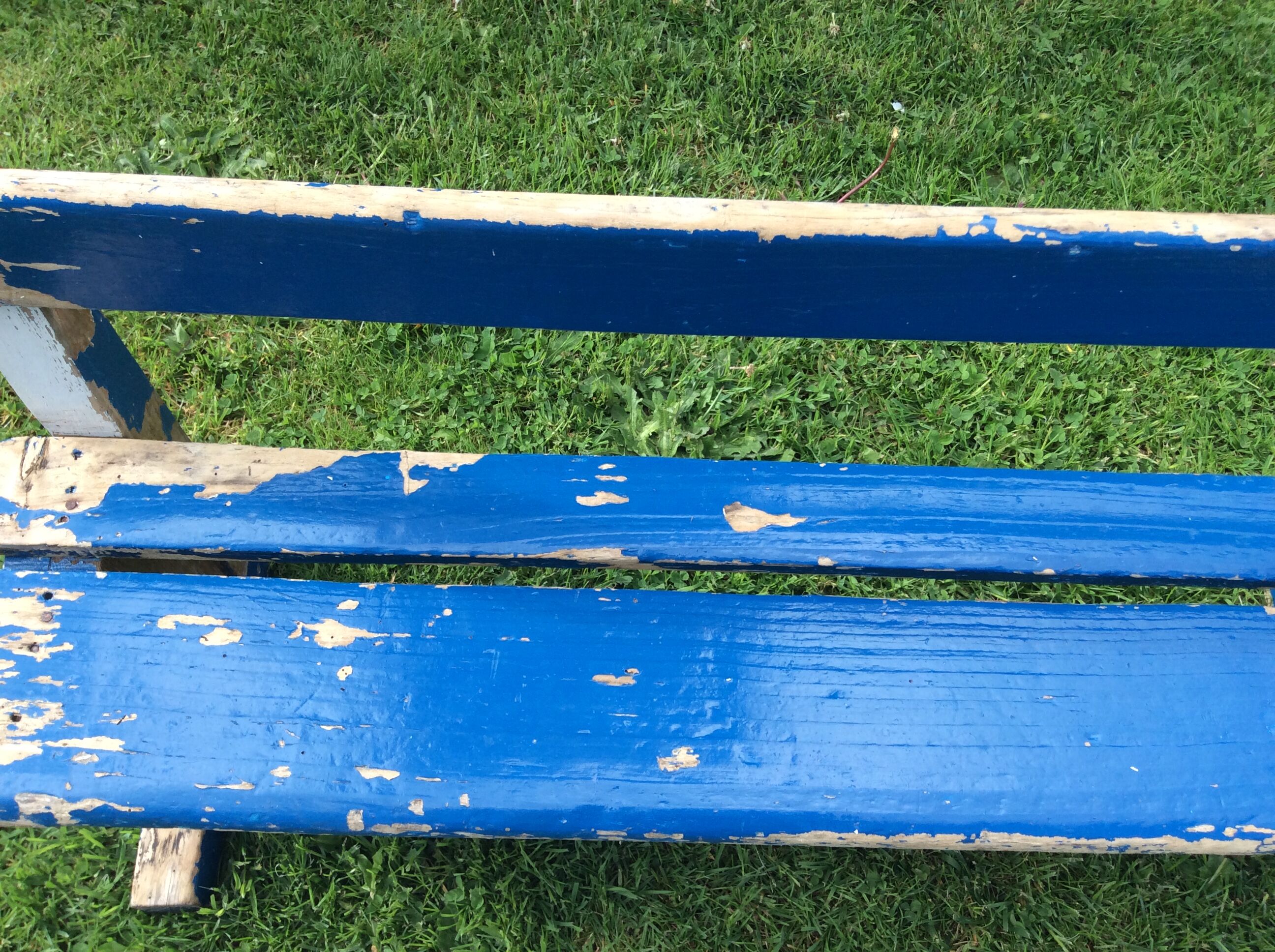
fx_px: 1177
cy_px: 476
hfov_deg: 56.9
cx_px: 638
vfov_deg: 44.1
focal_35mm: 32
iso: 32
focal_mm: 3.3
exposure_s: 1/253
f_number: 2.4
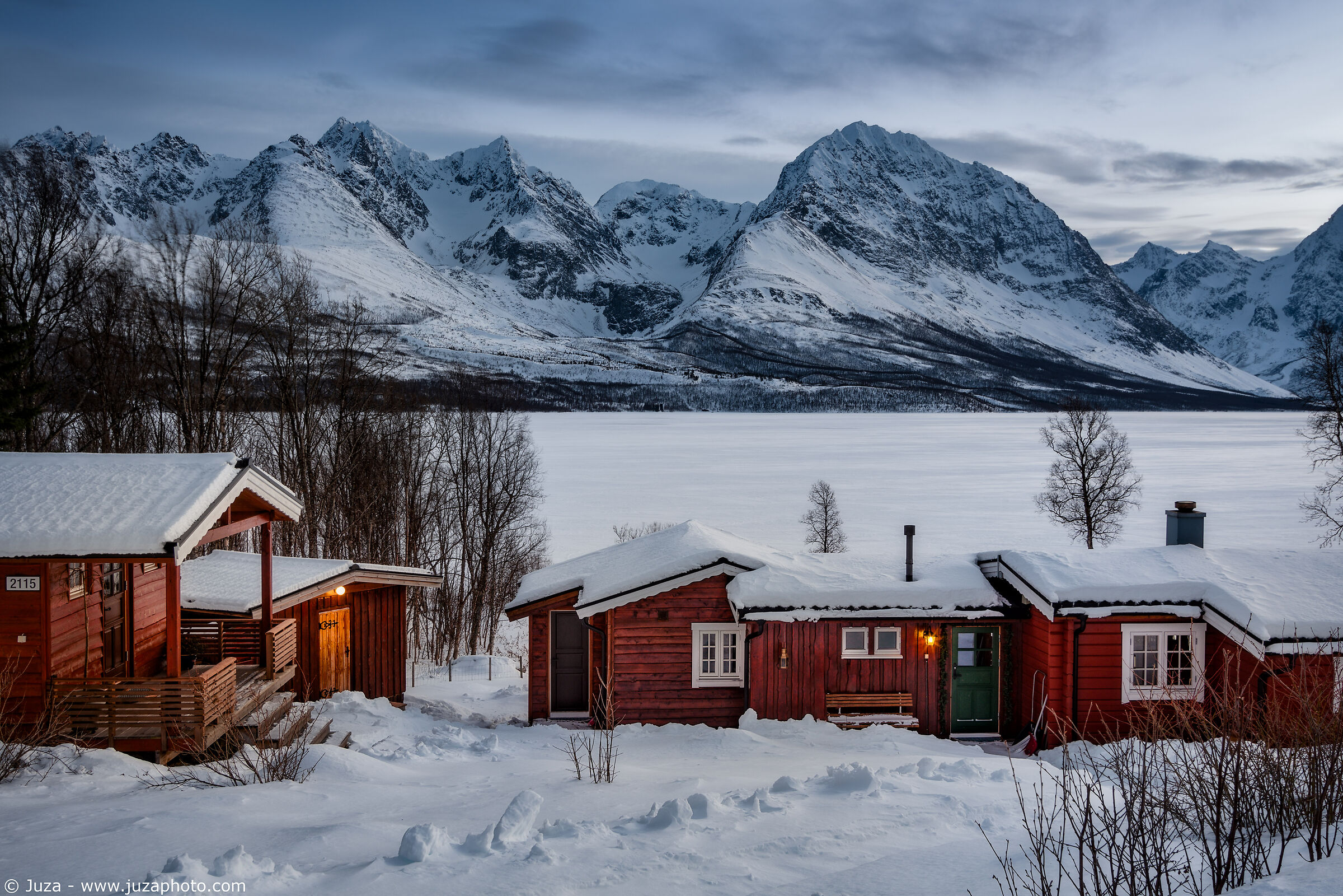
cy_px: 448
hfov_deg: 51.9
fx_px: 1380
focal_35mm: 37
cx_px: 672
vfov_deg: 35.9
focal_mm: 24
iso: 100
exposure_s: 1/2.5
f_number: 9
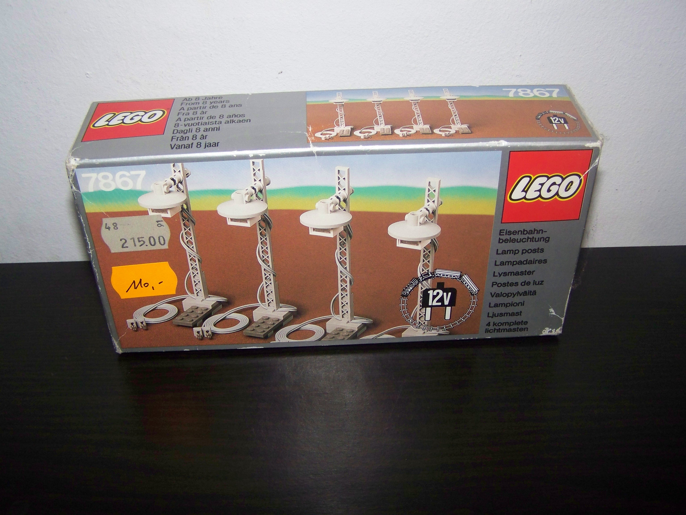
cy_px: 258
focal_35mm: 38
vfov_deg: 37.7
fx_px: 753
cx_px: 343
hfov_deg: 49.0
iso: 200
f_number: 2.8
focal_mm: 6.3
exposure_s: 1/30
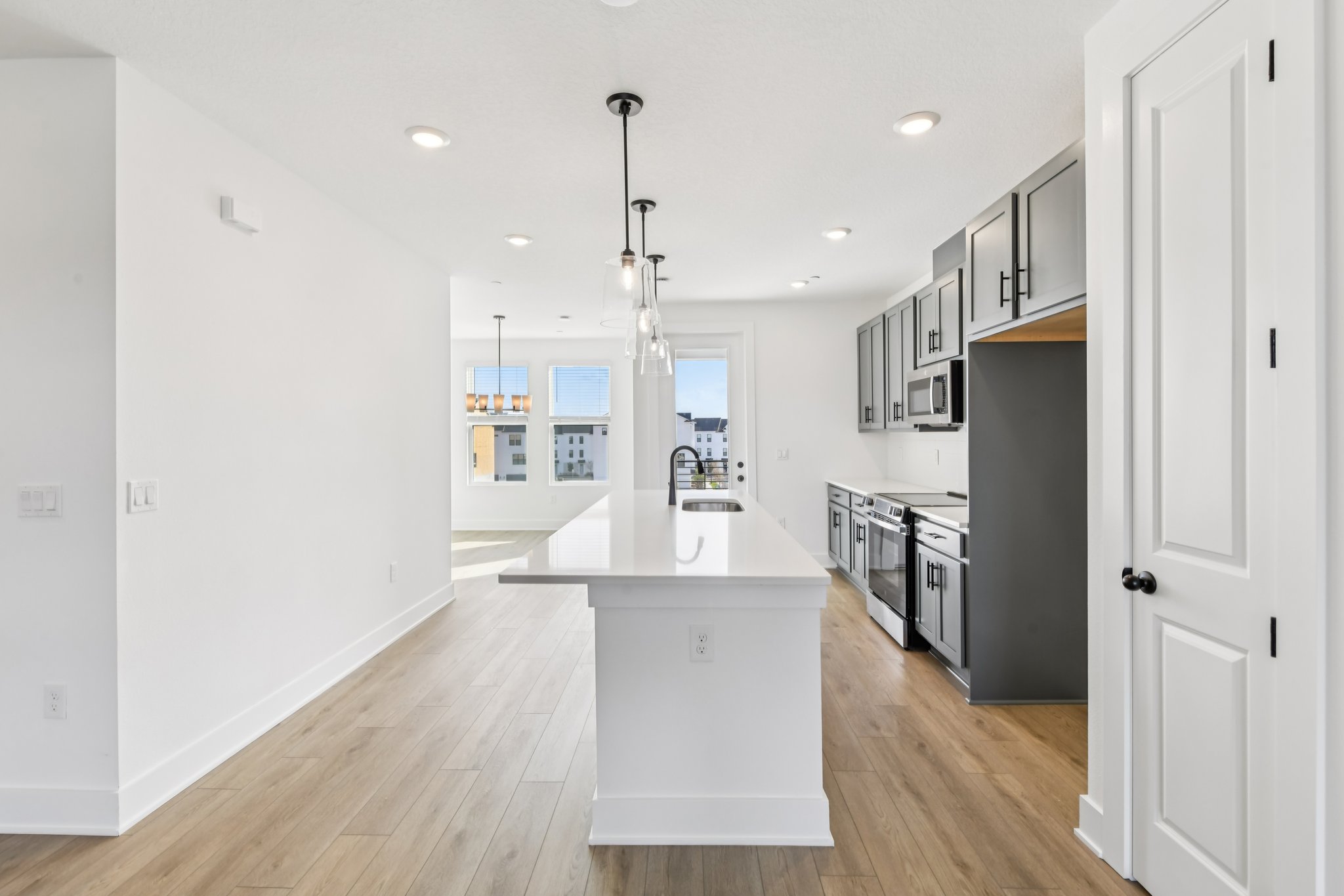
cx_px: 672
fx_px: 597
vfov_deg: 73.7
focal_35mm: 16
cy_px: 448
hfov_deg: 96.7
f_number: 8
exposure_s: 1/125
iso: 400
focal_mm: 16
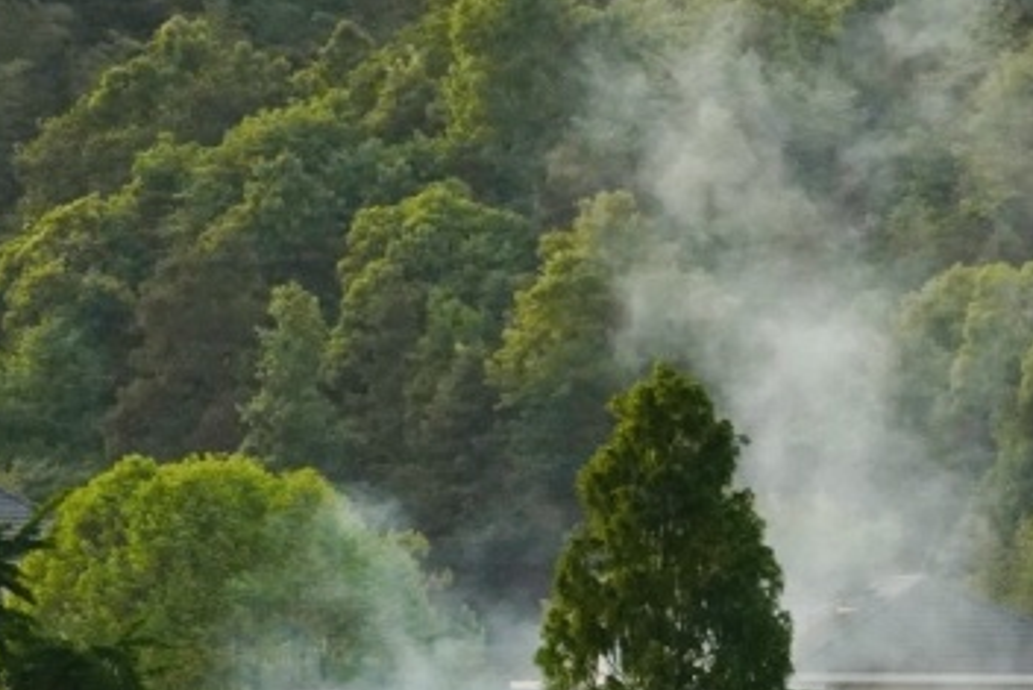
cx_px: 1109
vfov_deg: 1.0
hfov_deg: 1.5
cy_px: 449
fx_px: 39182
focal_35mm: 1365
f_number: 5.6
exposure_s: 1/4000
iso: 3200
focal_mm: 400
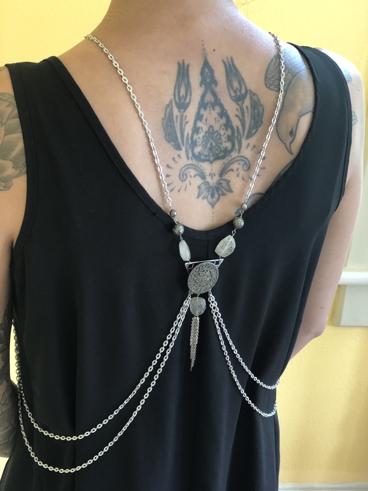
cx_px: 184
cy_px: 246
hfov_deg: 25.7
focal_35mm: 57
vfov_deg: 33.8
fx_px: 808
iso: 200
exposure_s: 1/30
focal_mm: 6.6
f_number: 2.8
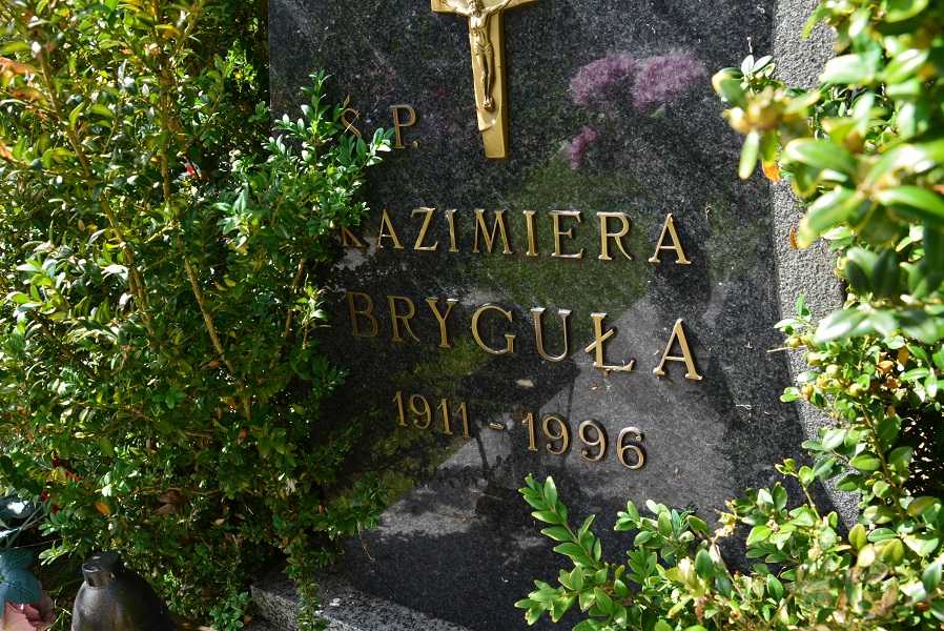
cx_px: 472
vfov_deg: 41.8
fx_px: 827
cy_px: 316
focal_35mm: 32
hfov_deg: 59.5
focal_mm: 21
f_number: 10
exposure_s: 1/60
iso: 200
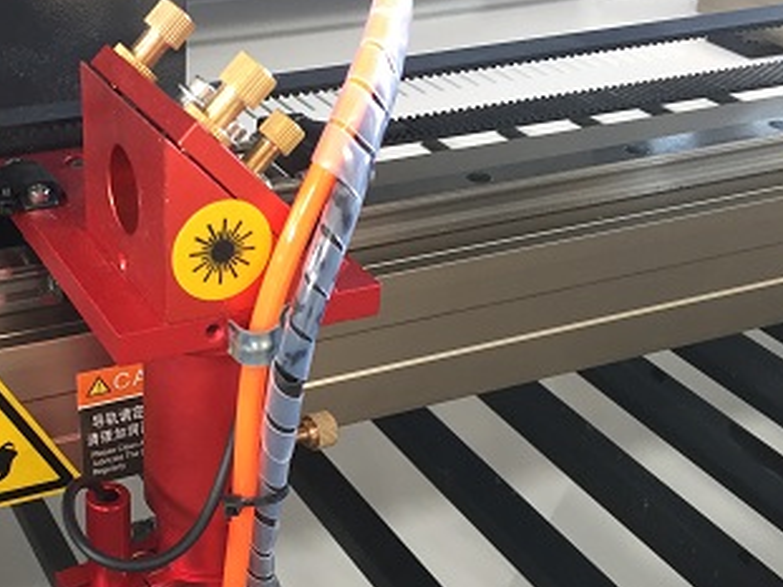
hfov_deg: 33.7
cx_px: 204
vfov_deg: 25.9
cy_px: 408
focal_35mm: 56
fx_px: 1266
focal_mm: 4.15
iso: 80
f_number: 2.2
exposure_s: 1/30
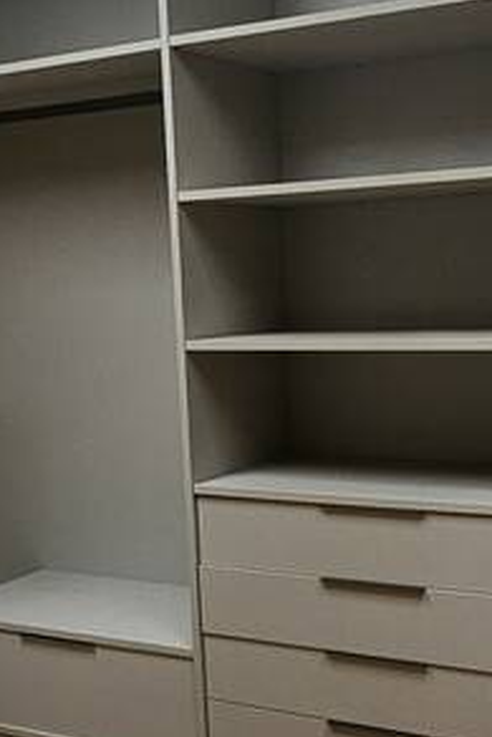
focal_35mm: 50
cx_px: 308
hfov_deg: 26.9
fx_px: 1024
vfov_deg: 39.5
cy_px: 429
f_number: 2.2
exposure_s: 1/359
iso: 100
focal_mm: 2.2
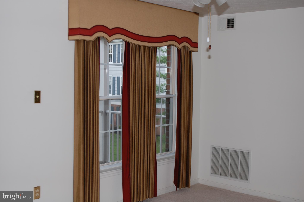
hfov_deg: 41.2
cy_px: 101
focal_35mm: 48
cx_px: 152
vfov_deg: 28.0
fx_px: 405
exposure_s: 1/60
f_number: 5
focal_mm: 32
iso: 200
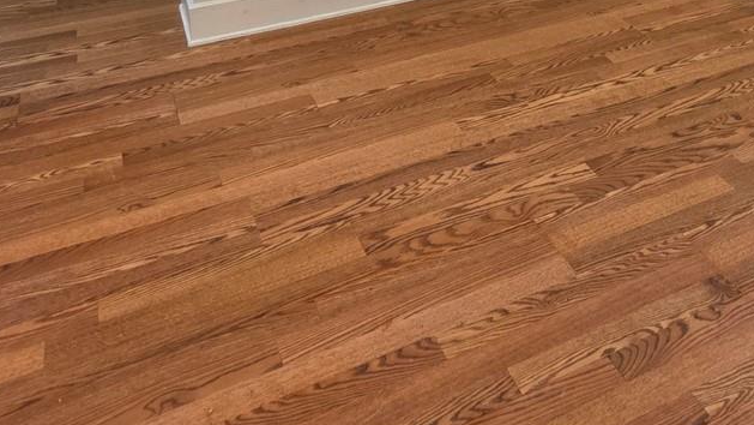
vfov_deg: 25.7
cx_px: 452
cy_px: -190
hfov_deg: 54.9
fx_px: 720
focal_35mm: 36
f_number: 1.9
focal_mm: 2.2
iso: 200
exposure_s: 1/62.3
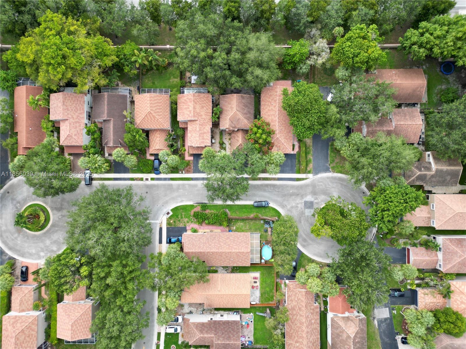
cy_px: 174
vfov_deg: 56.8
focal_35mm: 24
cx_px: 233
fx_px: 323
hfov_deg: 71.6
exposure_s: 1/350
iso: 100
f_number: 1.7
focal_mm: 6.72
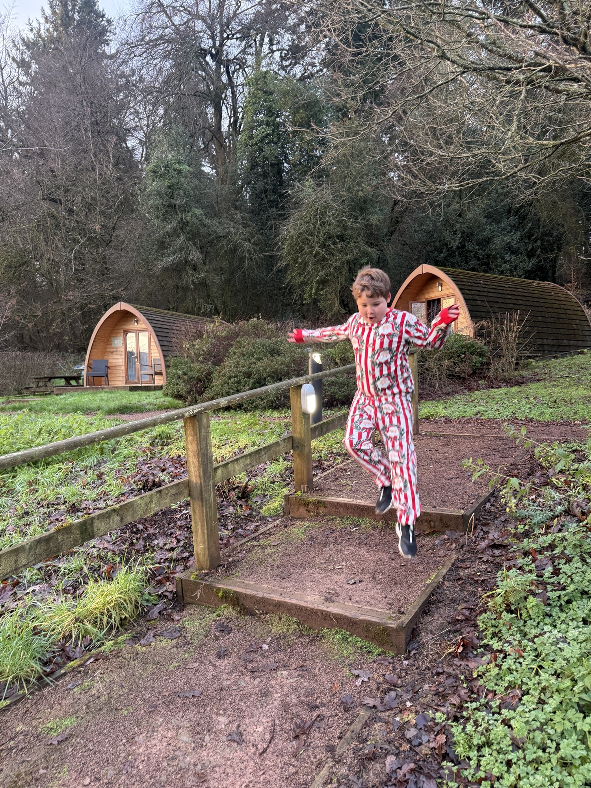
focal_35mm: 24
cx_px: 296
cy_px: 394
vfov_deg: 71.6
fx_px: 546
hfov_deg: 56.8
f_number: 1.78
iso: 200
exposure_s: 1/69
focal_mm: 6.76
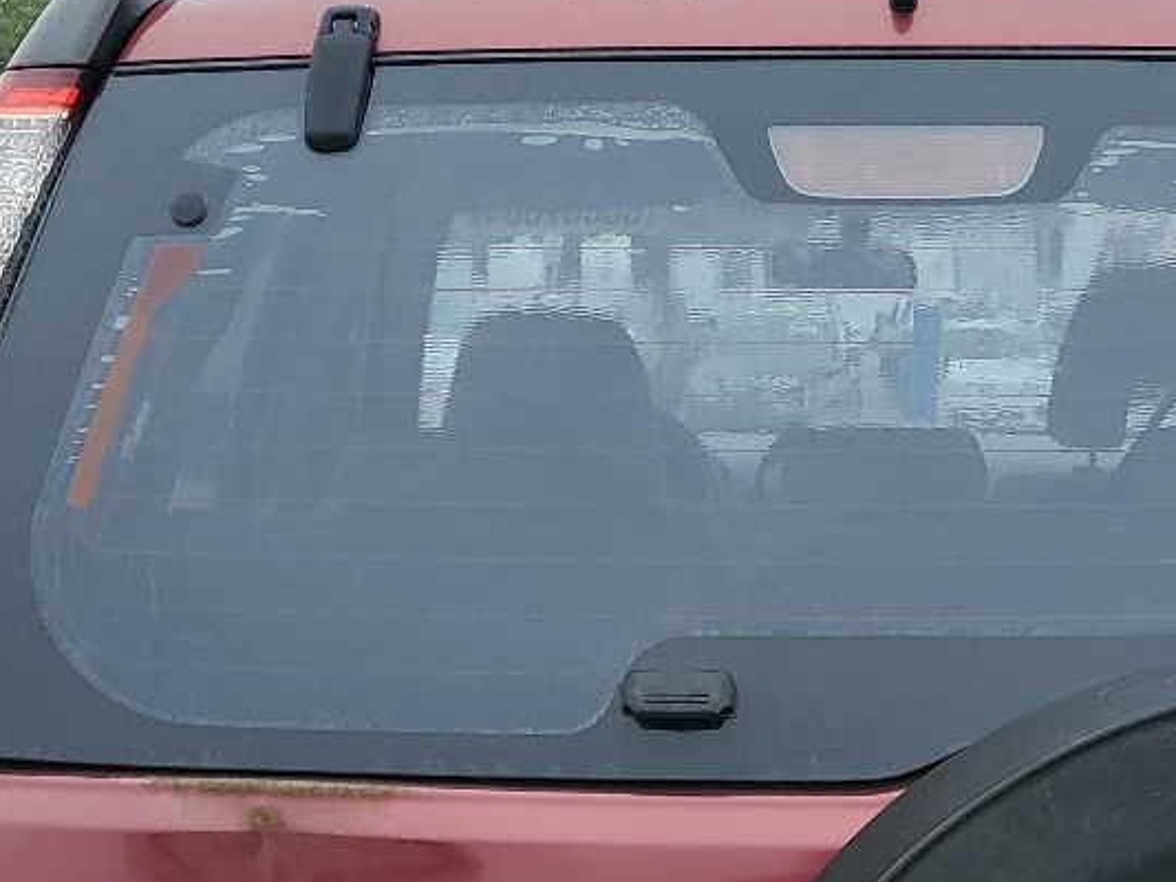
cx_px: 843
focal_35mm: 78
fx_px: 2650
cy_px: 1080
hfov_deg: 24.8
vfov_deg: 17.9
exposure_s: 1/909
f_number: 1.5
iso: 50
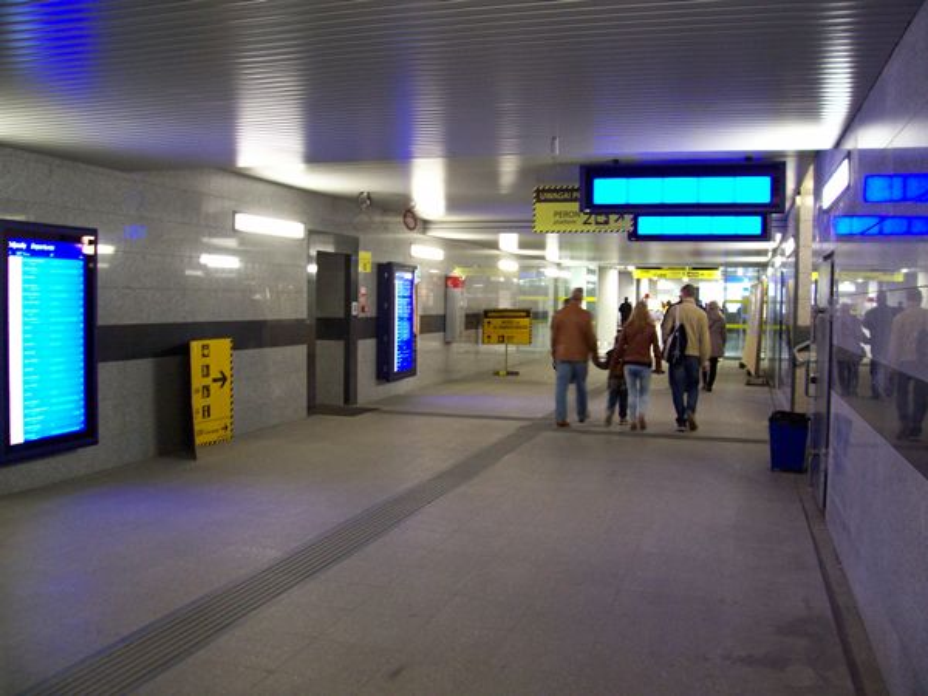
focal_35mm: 34
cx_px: 464
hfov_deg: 54.0
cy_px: 348
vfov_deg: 41.8
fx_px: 911
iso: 160
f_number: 2.7
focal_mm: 5.6
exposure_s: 1/8
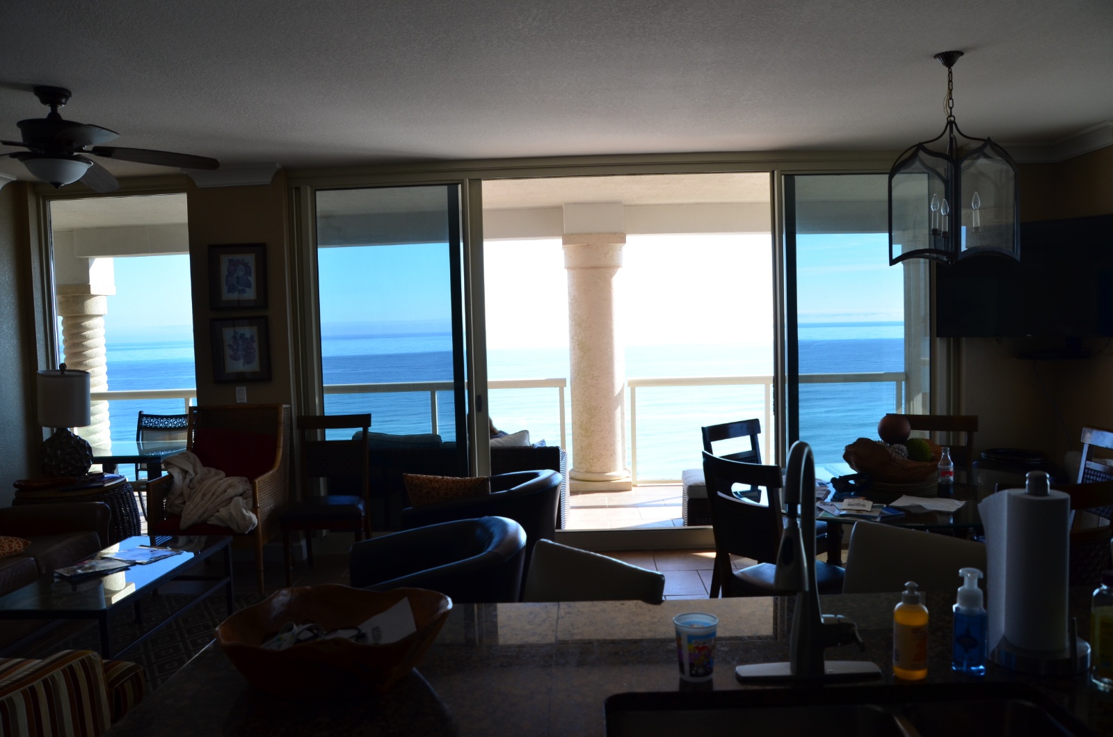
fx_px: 833
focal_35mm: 27
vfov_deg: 47.7
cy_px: 368
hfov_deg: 67.5
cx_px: 556
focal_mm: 18
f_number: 6.3
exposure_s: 1/160
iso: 200
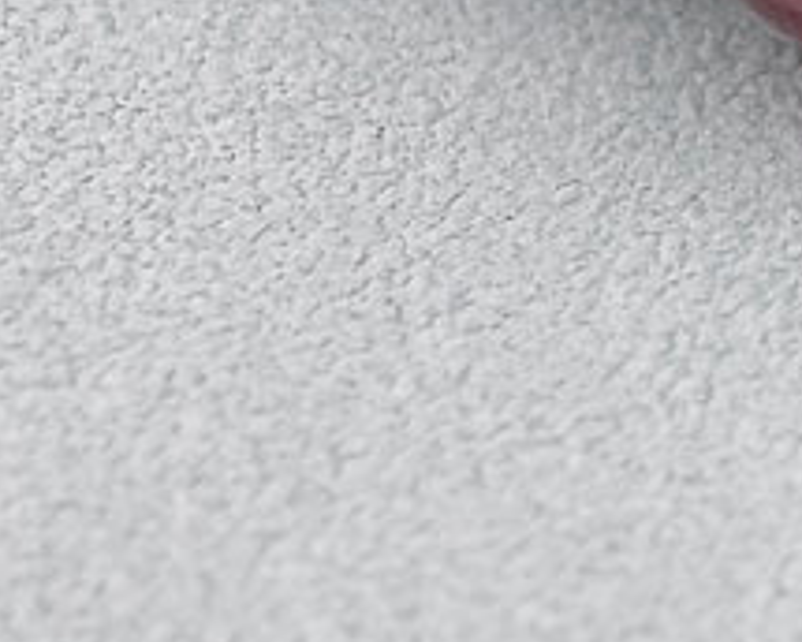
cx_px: 1343
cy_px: -972
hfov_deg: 4.3
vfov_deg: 3.4
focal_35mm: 446
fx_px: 10586
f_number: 2.67
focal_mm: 22.48
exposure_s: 1/160
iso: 125
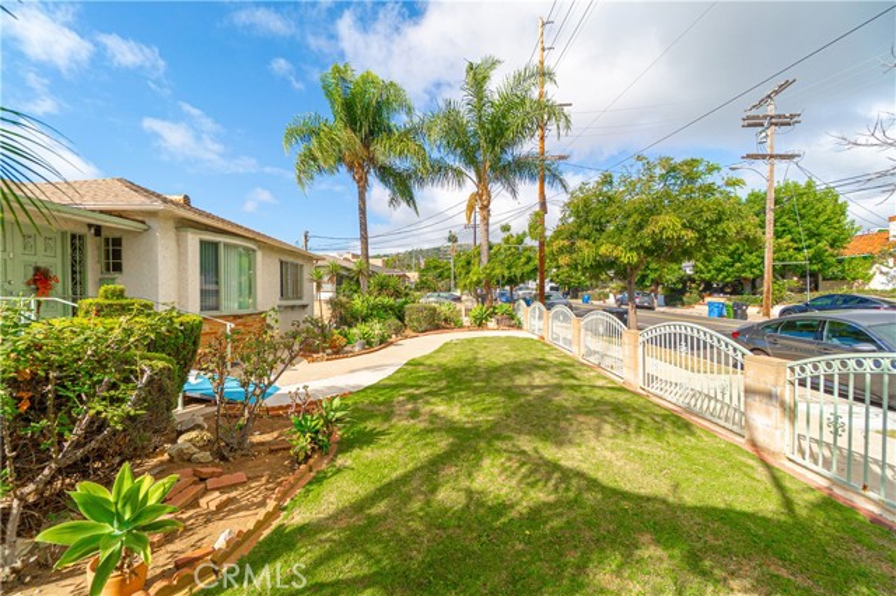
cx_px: 448
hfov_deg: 100.4
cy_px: 298
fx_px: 373
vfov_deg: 77.3
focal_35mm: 15
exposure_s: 1/800
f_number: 7.1
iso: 320
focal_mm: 10
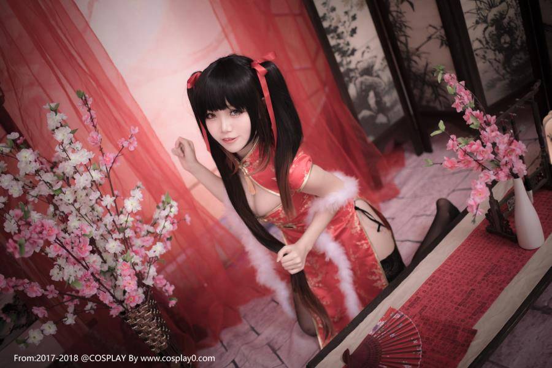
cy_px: 184
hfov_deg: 54.4
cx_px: 276
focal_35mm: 35
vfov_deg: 37.9
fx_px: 537
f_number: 2
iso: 125
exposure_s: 1/160
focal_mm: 35
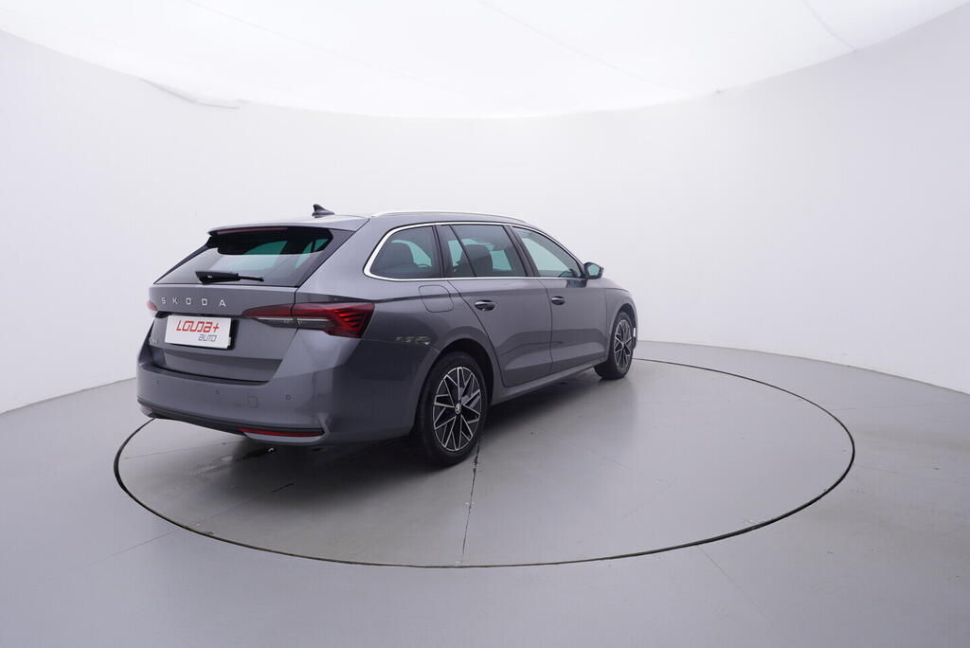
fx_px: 607
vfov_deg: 56.2
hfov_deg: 77.3
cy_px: 324
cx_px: 485
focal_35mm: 22
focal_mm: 15
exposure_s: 1/80
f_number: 5
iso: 200
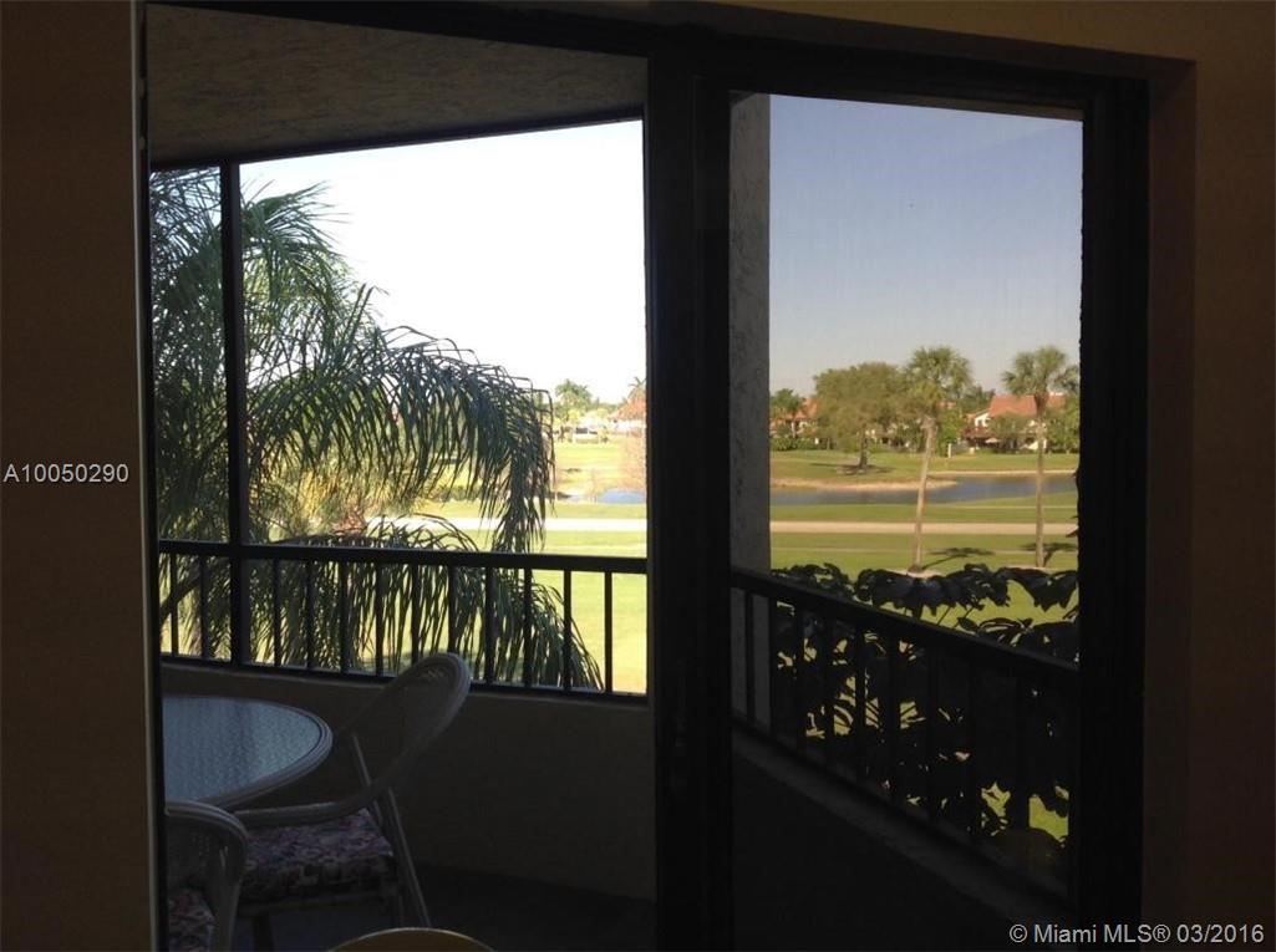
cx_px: 638
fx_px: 1288
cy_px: 476
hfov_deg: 52.7
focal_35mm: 35
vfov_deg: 40.6
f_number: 2.4
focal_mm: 4.28
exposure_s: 1/267
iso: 50
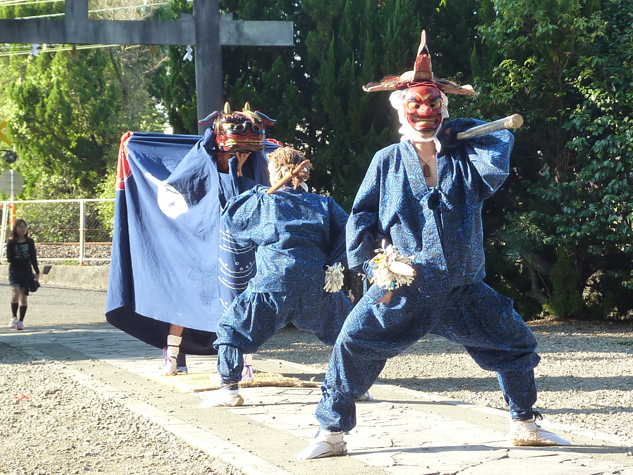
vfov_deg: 15.9
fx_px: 1701
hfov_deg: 21.1
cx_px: 316
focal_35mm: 93
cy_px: 238
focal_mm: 8.5
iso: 125
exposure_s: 1/100
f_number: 3.8
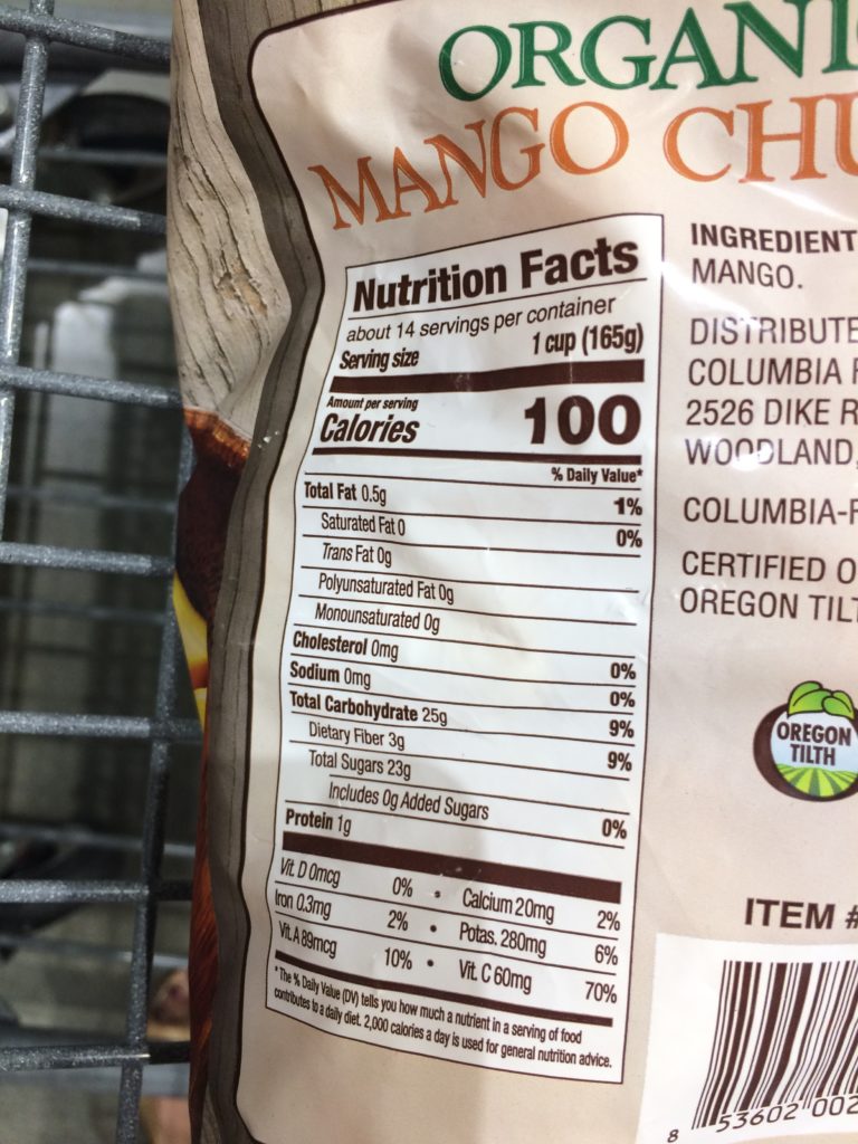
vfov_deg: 61.7
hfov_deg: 48.2
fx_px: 958
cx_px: 429
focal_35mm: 29
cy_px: 572
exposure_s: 1/30
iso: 80
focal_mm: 4.15
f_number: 2.2
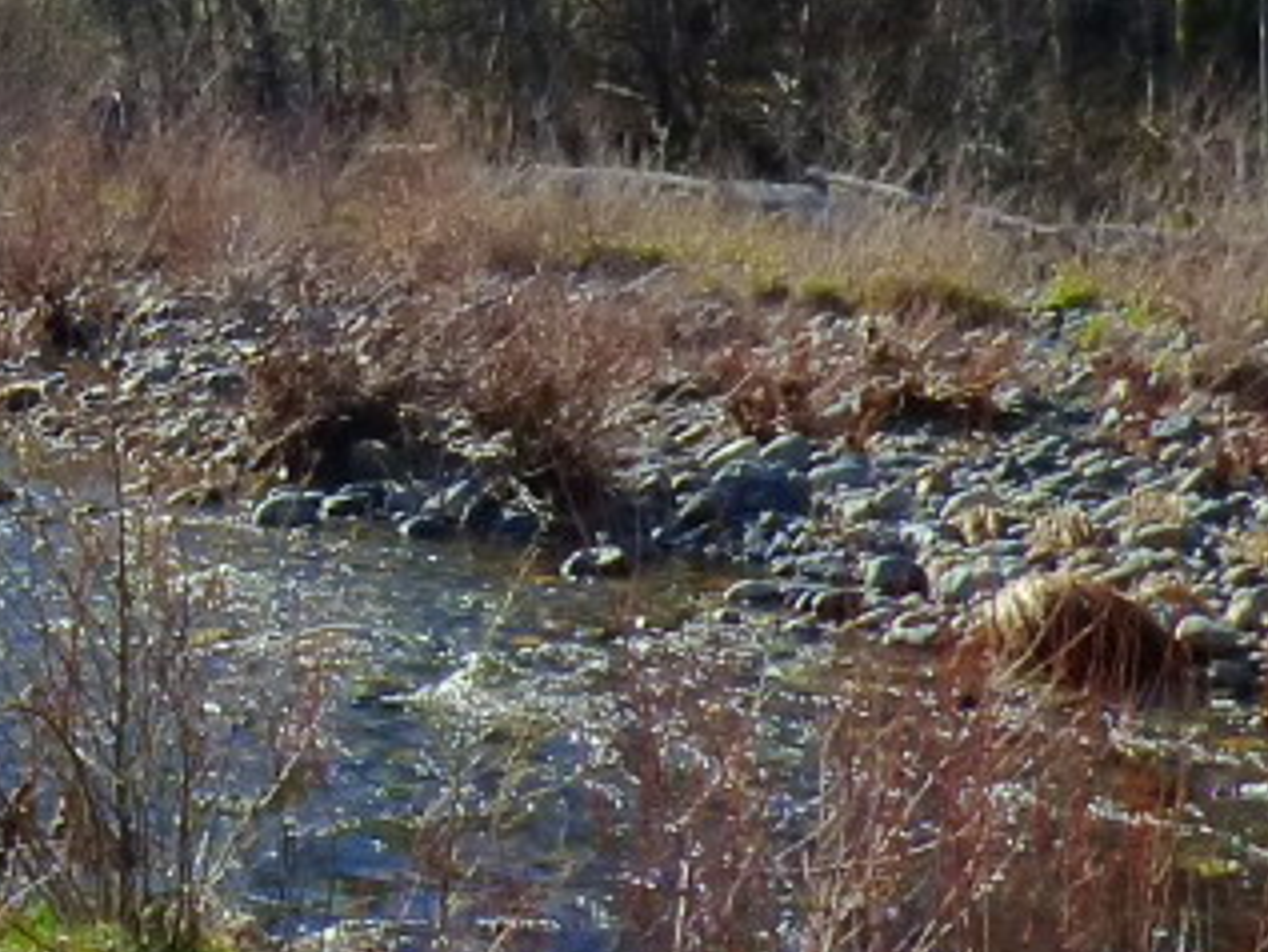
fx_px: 3701
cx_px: -384
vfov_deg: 14.1
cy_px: -236
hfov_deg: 18.1
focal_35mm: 101
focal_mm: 3.58
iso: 200
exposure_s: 1/640
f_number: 5
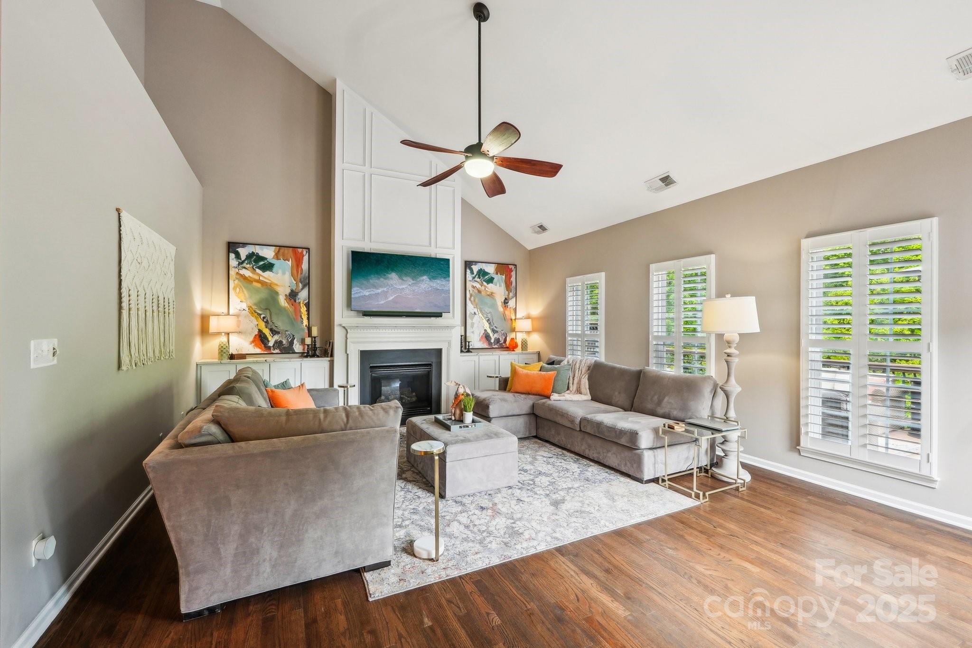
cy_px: 324
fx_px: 405
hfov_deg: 100.4
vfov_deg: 77.3
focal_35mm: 15
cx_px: 486
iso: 400
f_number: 8
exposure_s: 1/8
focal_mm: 10
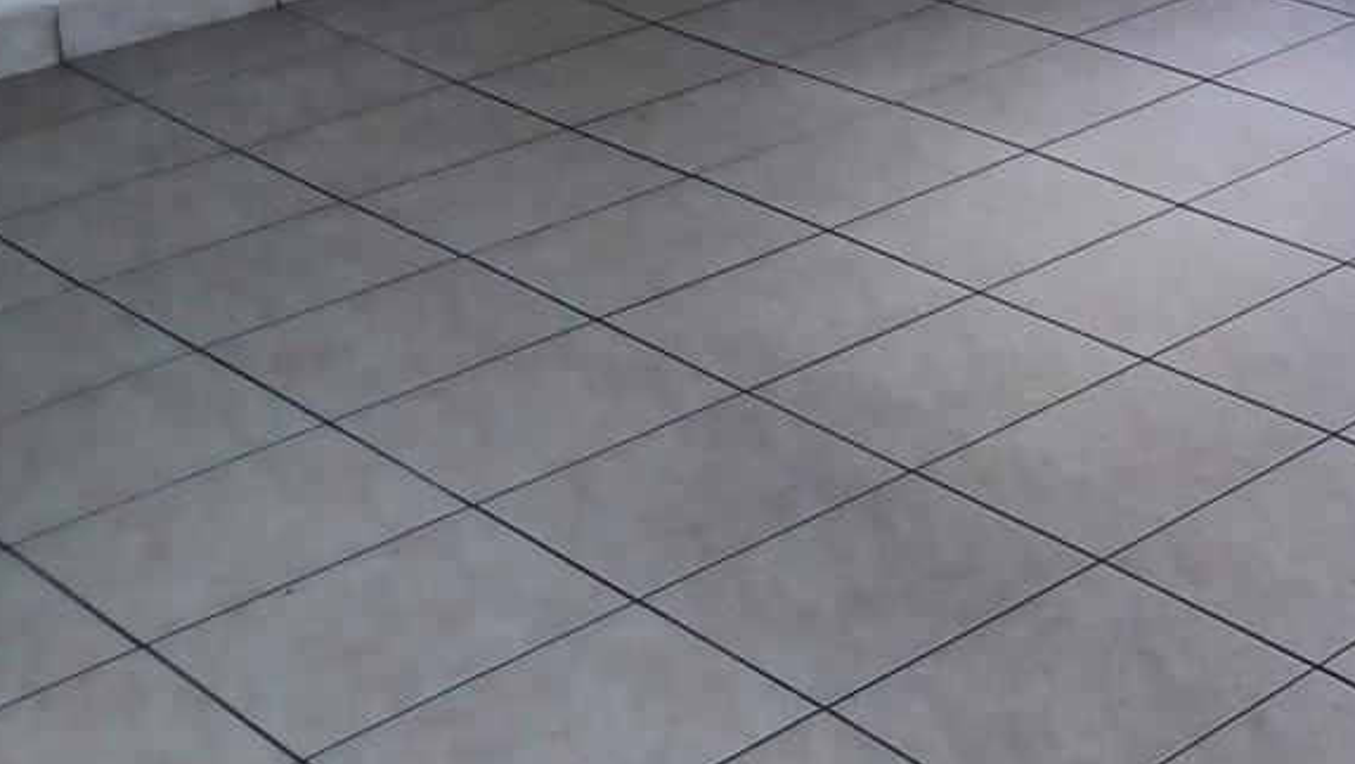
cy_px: -442
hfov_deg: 24.1
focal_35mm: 76
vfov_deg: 14.6
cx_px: 1800
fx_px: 2732
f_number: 1.8
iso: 125
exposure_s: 1/50
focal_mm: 4.6
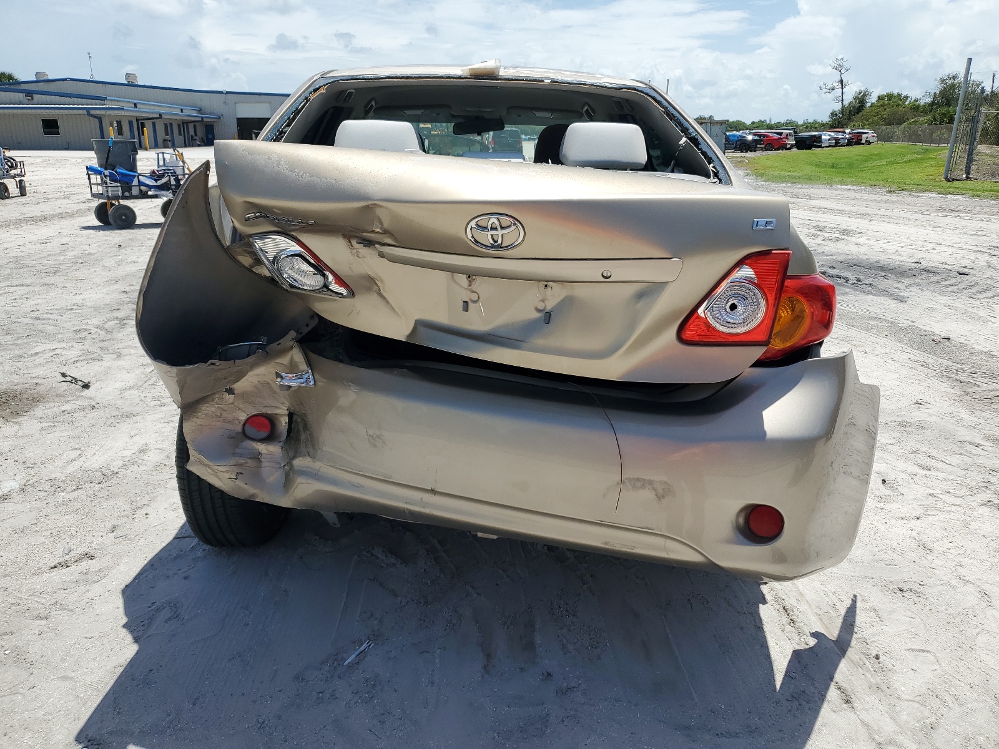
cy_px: 374
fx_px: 750
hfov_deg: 67.3
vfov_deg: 53.1
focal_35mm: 26
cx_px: 500
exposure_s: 1/5000
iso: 50
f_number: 1.5
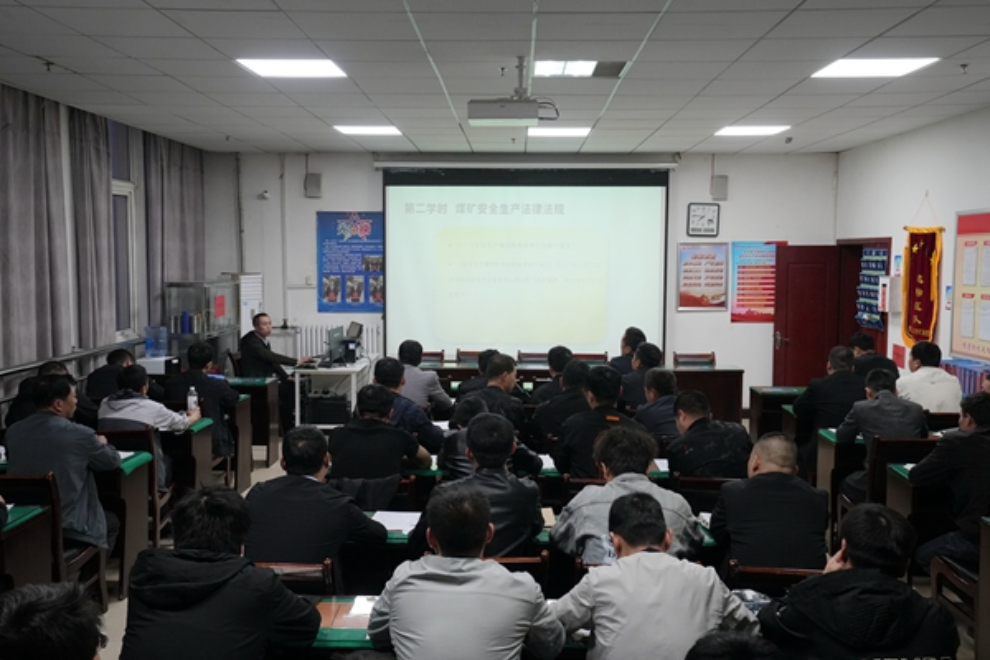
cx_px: 495
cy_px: 330
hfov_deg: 54.4
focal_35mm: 35
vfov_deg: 37.9
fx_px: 962
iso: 3200
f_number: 7.1
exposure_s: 1/80
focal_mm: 35
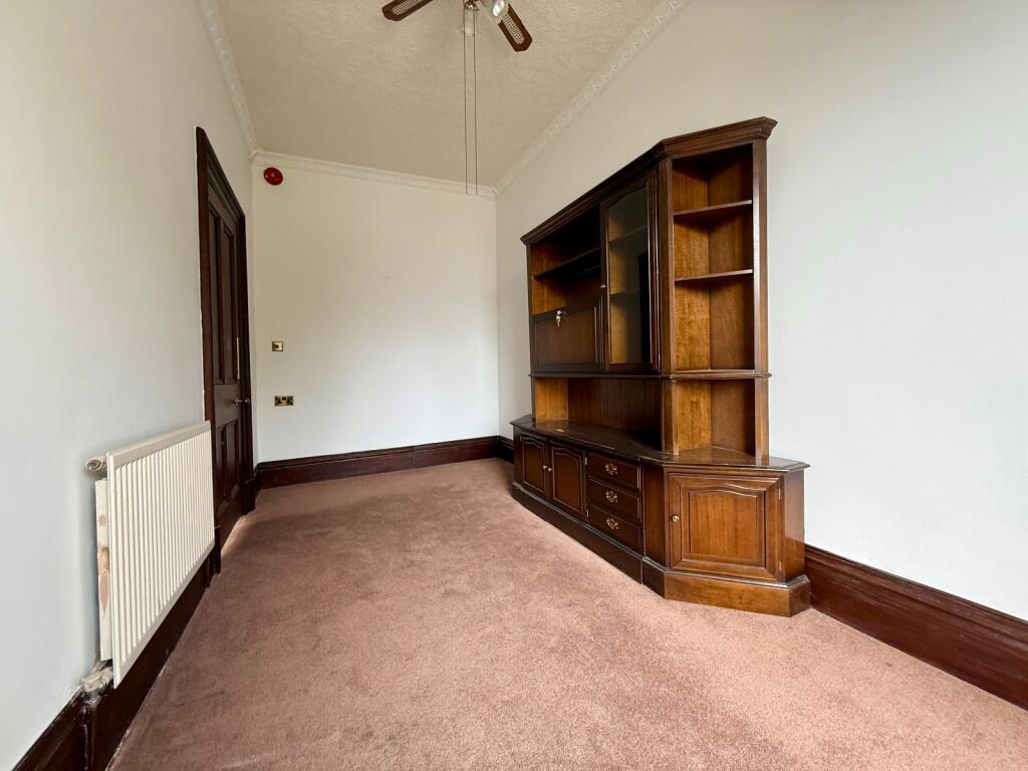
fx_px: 416
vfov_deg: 85.7
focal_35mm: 14
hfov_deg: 102.1
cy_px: 386
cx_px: 514
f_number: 2.2
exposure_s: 1/99
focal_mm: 2.22
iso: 160
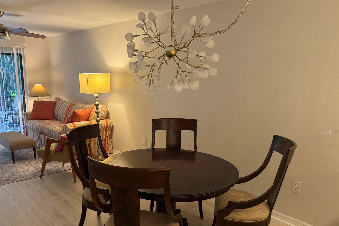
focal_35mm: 29
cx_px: 149
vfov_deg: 44.8
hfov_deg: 63.5
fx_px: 273
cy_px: 132
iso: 400
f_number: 1.78
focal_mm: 6.76
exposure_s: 1/60
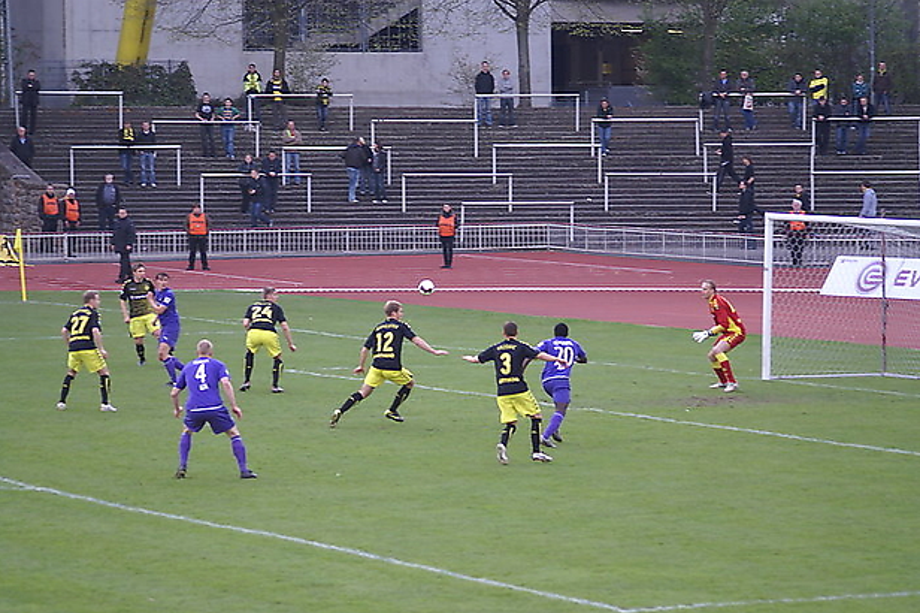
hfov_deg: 11.4
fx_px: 4623
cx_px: 460
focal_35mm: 181
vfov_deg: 7.6
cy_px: 308
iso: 320
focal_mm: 120
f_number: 4
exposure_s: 1/400
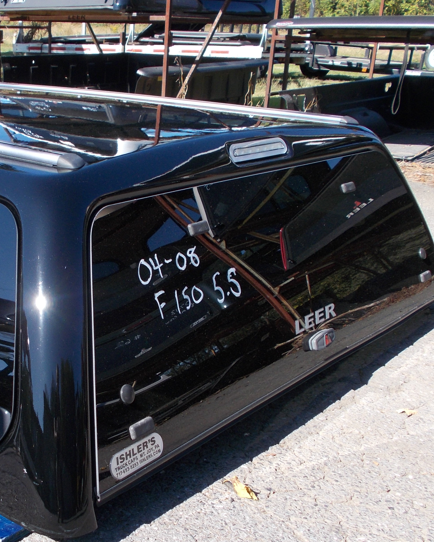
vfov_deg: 38.5
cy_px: 336
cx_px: 76
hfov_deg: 30.5
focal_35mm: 48
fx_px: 771
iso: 80
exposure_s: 1/320
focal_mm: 4.6
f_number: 3.2
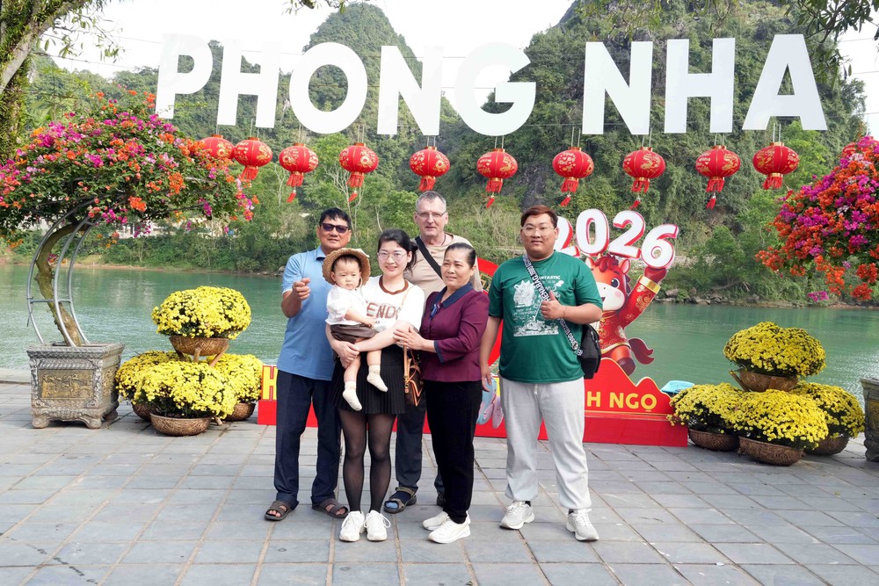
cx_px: 440
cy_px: 293
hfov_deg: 53.1
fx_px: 879
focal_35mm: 36
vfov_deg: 36.9
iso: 1000
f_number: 11
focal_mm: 24
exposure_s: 1/250
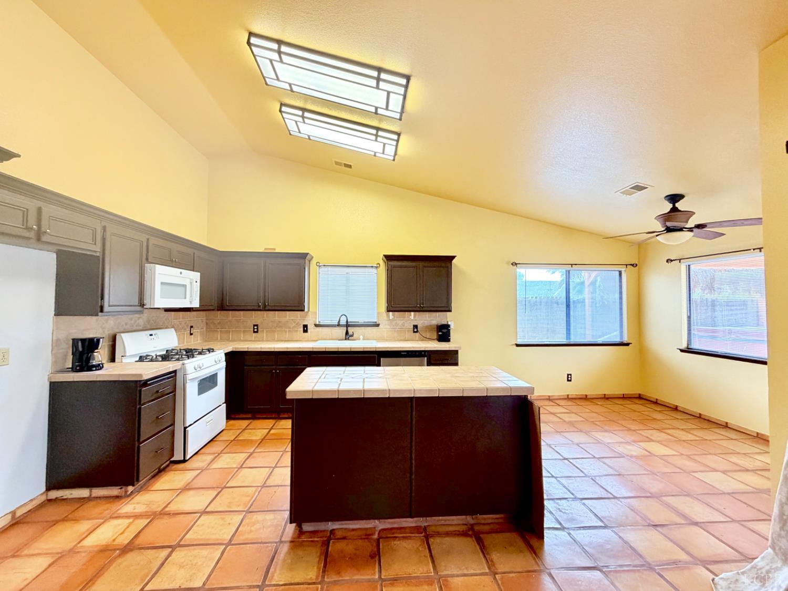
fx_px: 319
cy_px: 296
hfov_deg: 102.1
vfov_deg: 85.7
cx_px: 394
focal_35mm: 14
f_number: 2.2
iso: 320
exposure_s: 1/120
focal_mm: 2.22
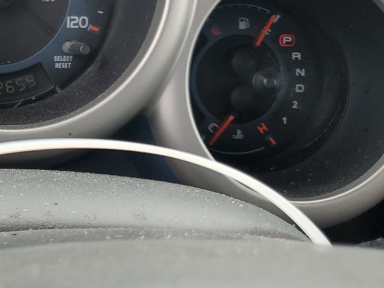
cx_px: -16
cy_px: 69
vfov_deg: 24.5
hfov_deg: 30.0
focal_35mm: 59
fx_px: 655
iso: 50
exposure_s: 1/500
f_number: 1.5
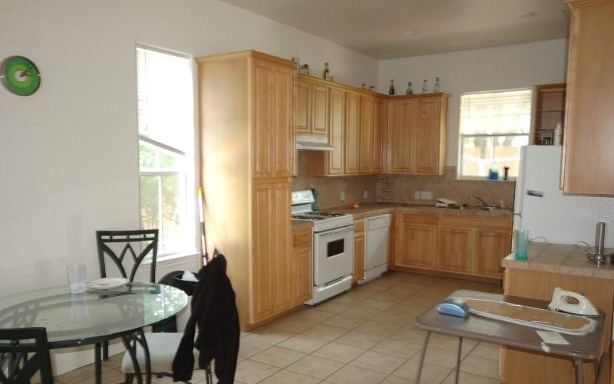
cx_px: 305
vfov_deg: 40.6
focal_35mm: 31
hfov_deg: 61.2
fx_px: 519
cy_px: 206
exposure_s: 1/3
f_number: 5.6
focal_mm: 20
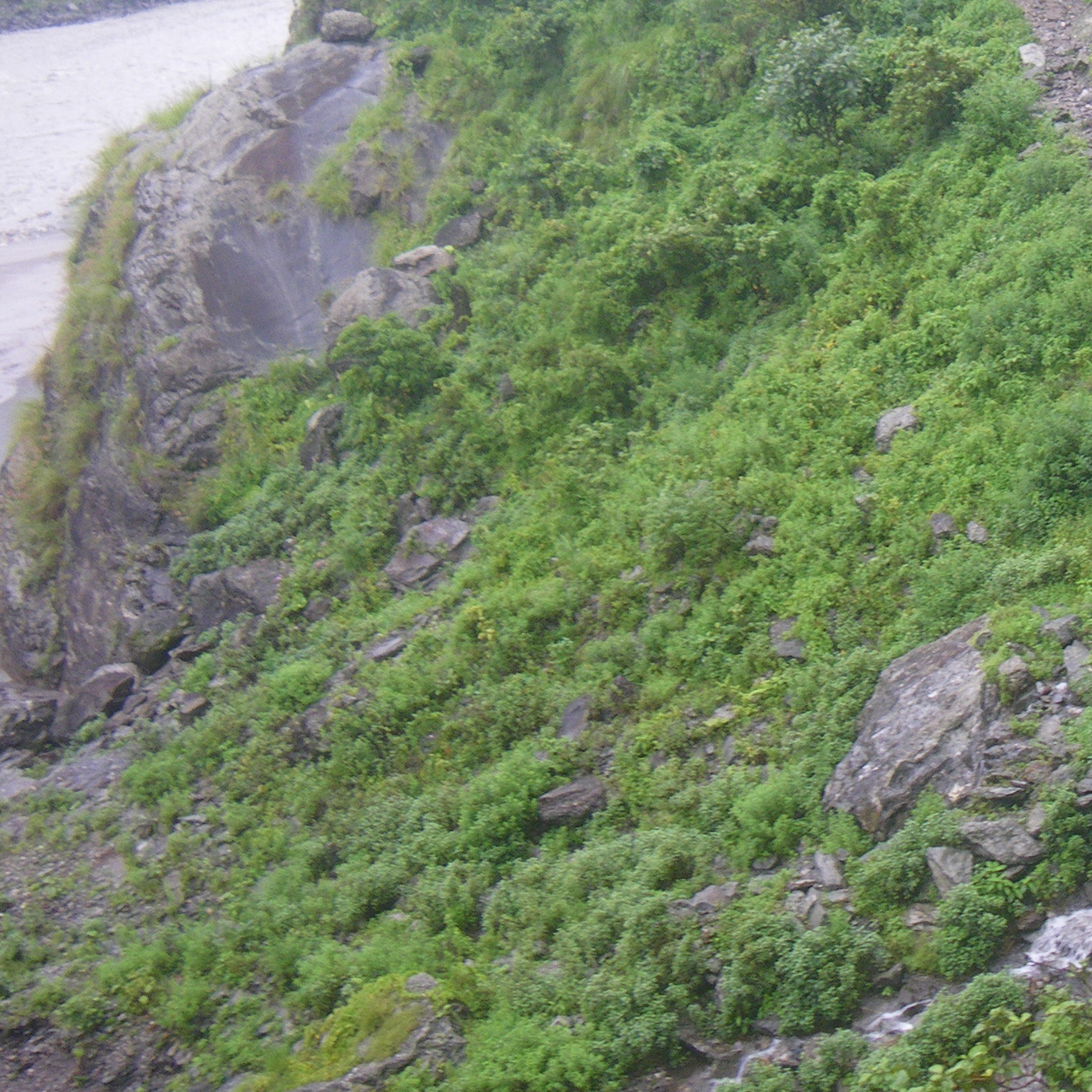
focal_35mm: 60
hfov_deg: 26.3
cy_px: 284
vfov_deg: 28.2
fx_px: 2141
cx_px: 1218
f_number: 3.5
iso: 80
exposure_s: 1/50
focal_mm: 5
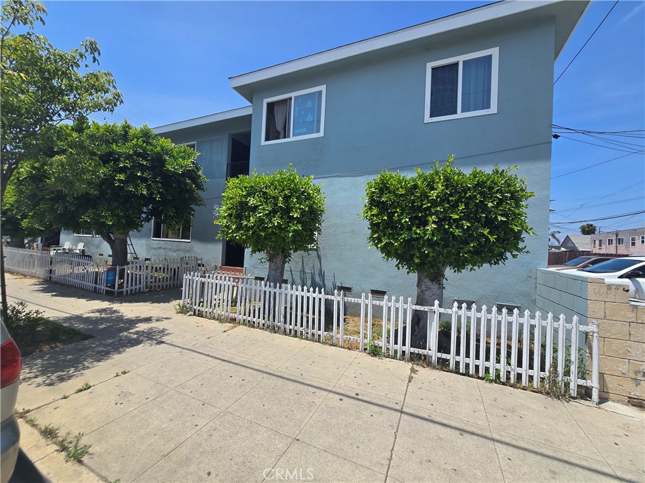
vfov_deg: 89.9
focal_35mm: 13
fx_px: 242
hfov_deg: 106.2
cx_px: 322
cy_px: 242
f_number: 2.2
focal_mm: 2.2
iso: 50
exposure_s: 1/2476
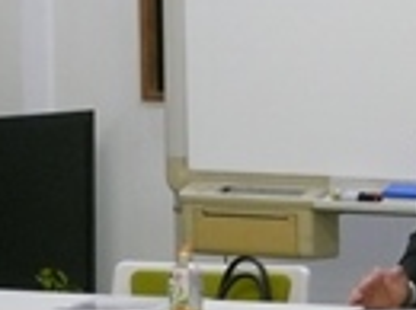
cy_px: 221
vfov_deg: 5.2
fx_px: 3431
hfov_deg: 6.9
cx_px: 464
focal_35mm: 286
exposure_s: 1/25
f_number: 4.7
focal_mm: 16.9
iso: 400
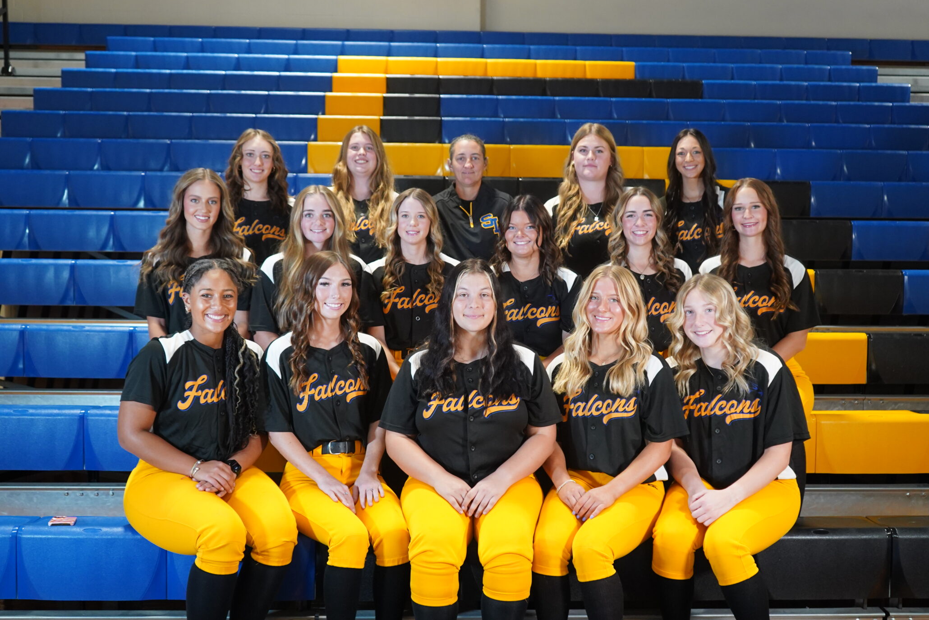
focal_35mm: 41
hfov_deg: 47.4
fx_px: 1058
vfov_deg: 32.6
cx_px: 476
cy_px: 313
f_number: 4
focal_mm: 33
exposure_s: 1/160
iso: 2500
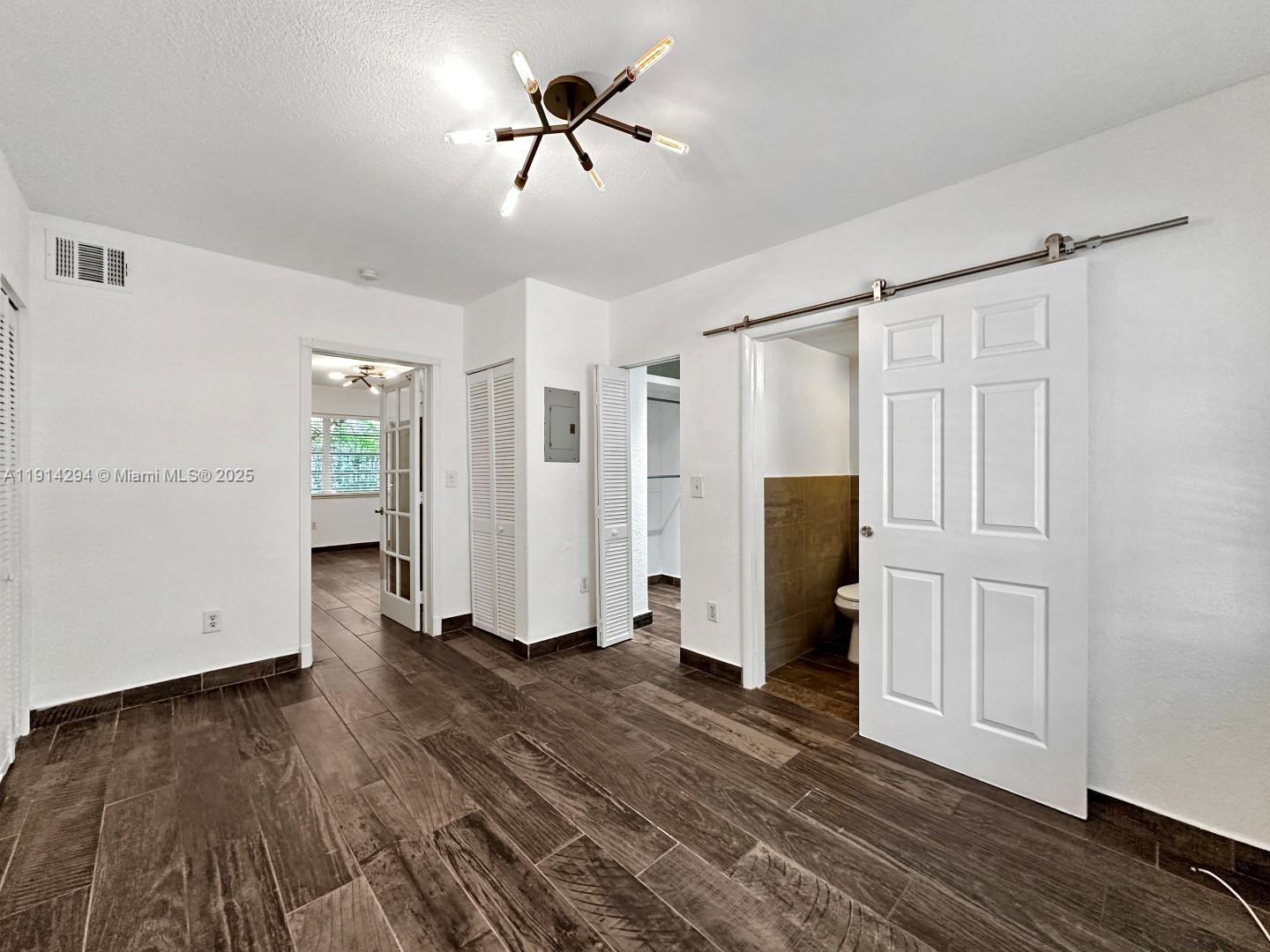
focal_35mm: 14
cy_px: 476
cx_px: 635
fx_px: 514
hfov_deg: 102.1
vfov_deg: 85.7
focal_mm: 2.22
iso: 250
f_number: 2.2
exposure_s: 1/120
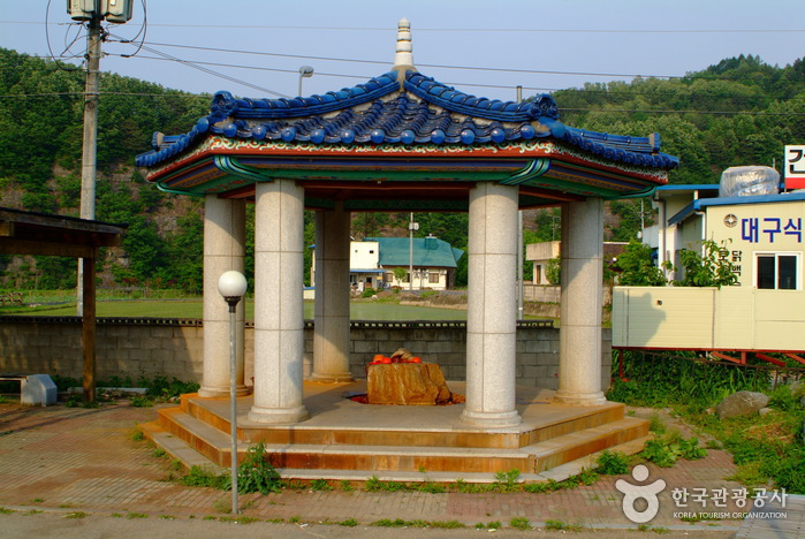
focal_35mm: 42
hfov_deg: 46.3
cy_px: 270
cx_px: 402
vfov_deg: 32.0
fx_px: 940
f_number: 6.7
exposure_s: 1/180
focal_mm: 28
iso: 100
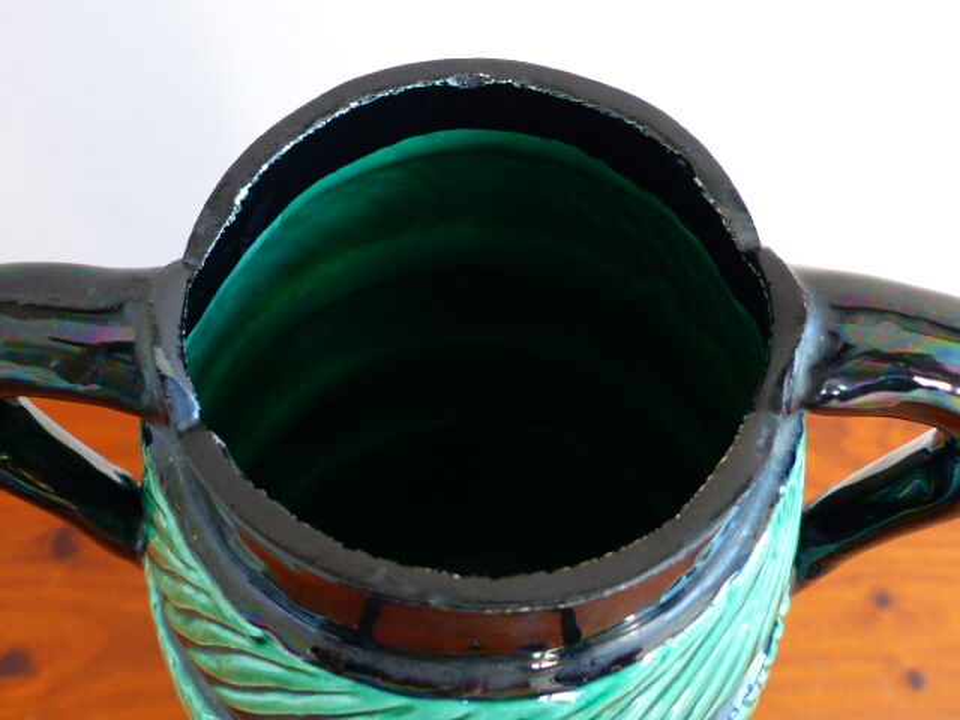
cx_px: 480
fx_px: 1082
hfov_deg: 47.9
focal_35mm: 39
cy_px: 360
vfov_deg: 36.8
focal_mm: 7
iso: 400
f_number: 2.8
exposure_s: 1/60
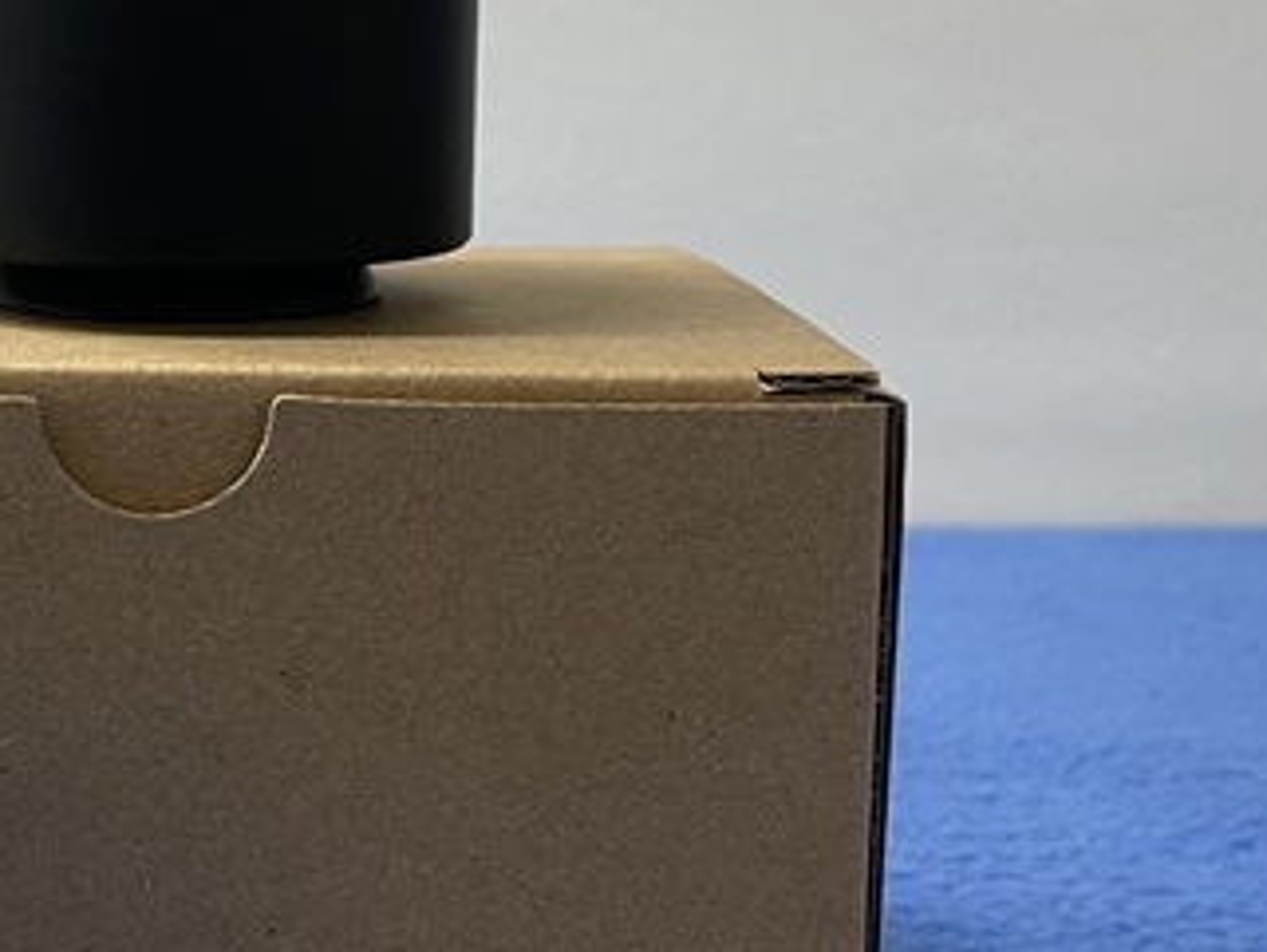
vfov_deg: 24.4
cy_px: 385
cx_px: 193
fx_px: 2197
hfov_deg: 31.1
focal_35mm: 60
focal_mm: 4.2
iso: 100
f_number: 1.6
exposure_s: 1/60
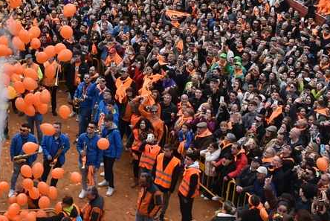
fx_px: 670
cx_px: -13
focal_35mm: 73
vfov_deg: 17.9
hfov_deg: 26.0
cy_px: -40
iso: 400
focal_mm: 18
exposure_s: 1/160
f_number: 6.3
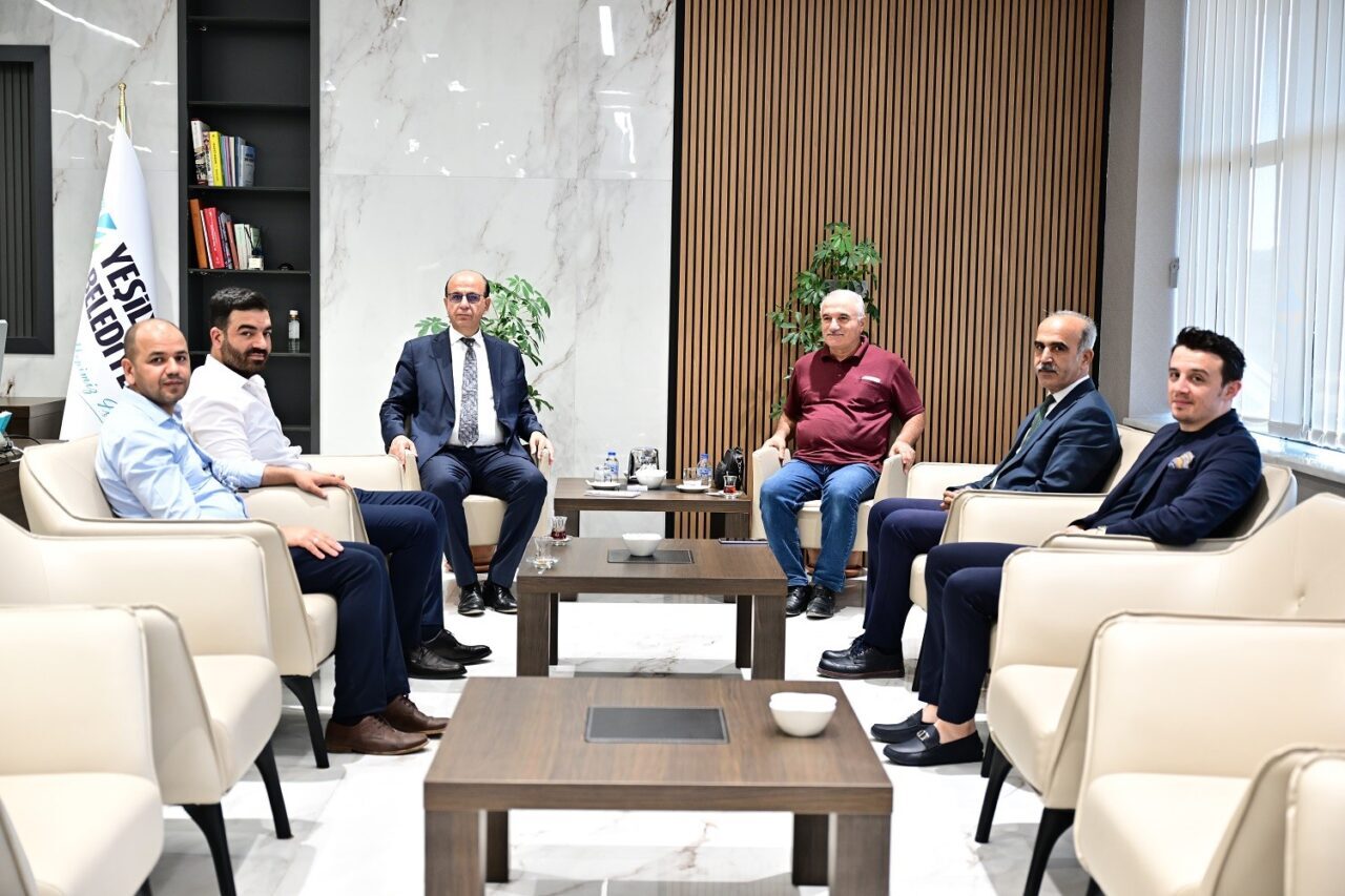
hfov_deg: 44.5
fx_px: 1644
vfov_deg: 30.5
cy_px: 448
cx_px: 672
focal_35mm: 44
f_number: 2.8
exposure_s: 1/125
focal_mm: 44
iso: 1000
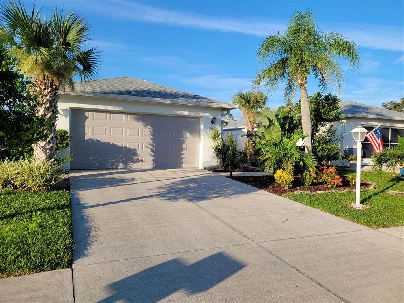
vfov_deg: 53.1
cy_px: 152
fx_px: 303
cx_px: 202
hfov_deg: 67.3
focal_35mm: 26
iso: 40
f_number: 1.8
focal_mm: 5.4
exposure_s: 1/1525
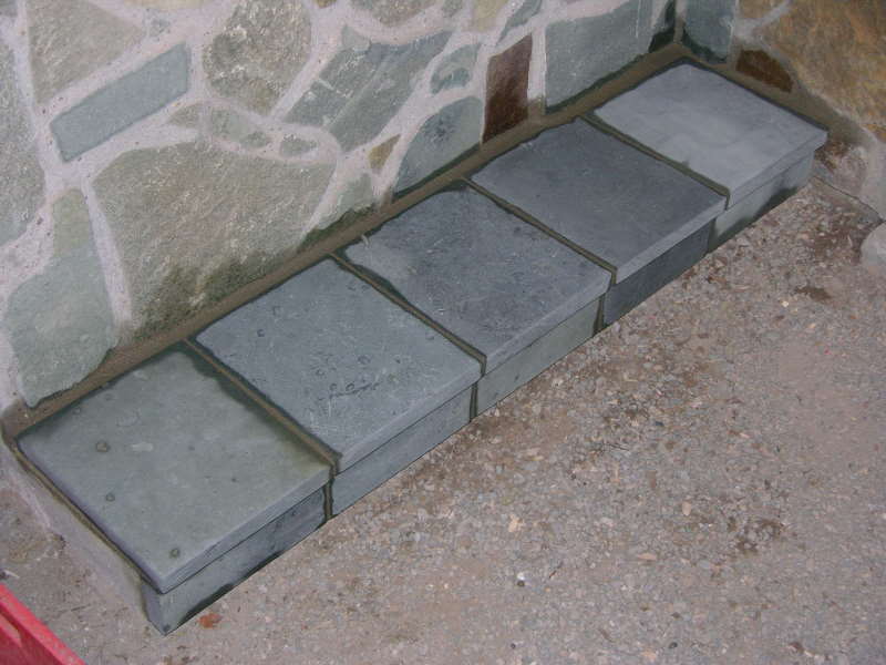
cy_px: 332
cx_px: 443
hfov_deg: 33.2
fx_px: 1485
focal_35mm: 58
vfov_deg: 25.2
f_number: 3.1
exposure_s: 1/60.1
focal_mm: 14.7
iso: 200
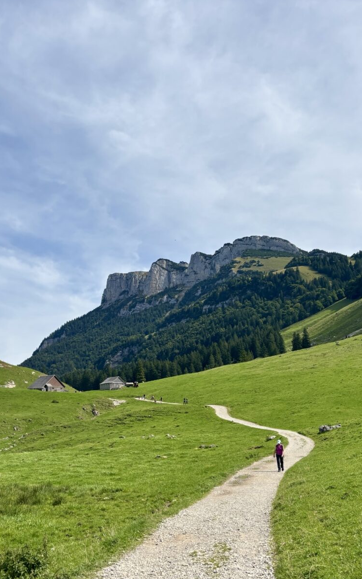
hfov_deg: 34.4
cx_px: 177
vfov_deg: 52.7
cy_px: 290
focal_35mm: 37
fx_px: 584
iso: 50
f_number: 1.6
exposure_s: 1/5076
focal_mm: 5.96
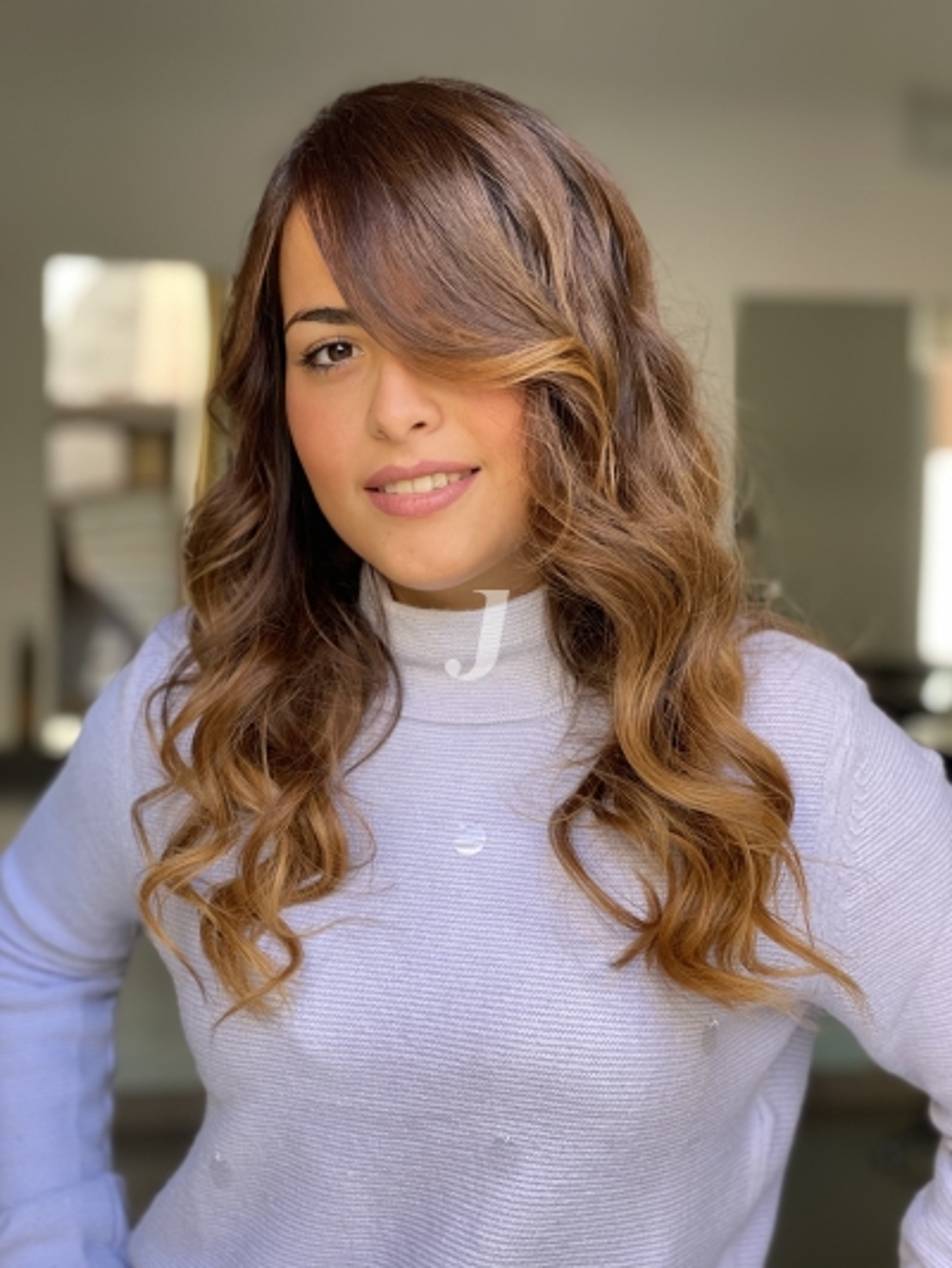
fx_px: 2346
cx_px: 476
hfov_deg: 22.9
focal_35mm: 64
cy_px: 634
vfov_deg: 30.3
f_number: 2.2
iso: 80
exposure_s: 1/121
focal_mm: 7.5
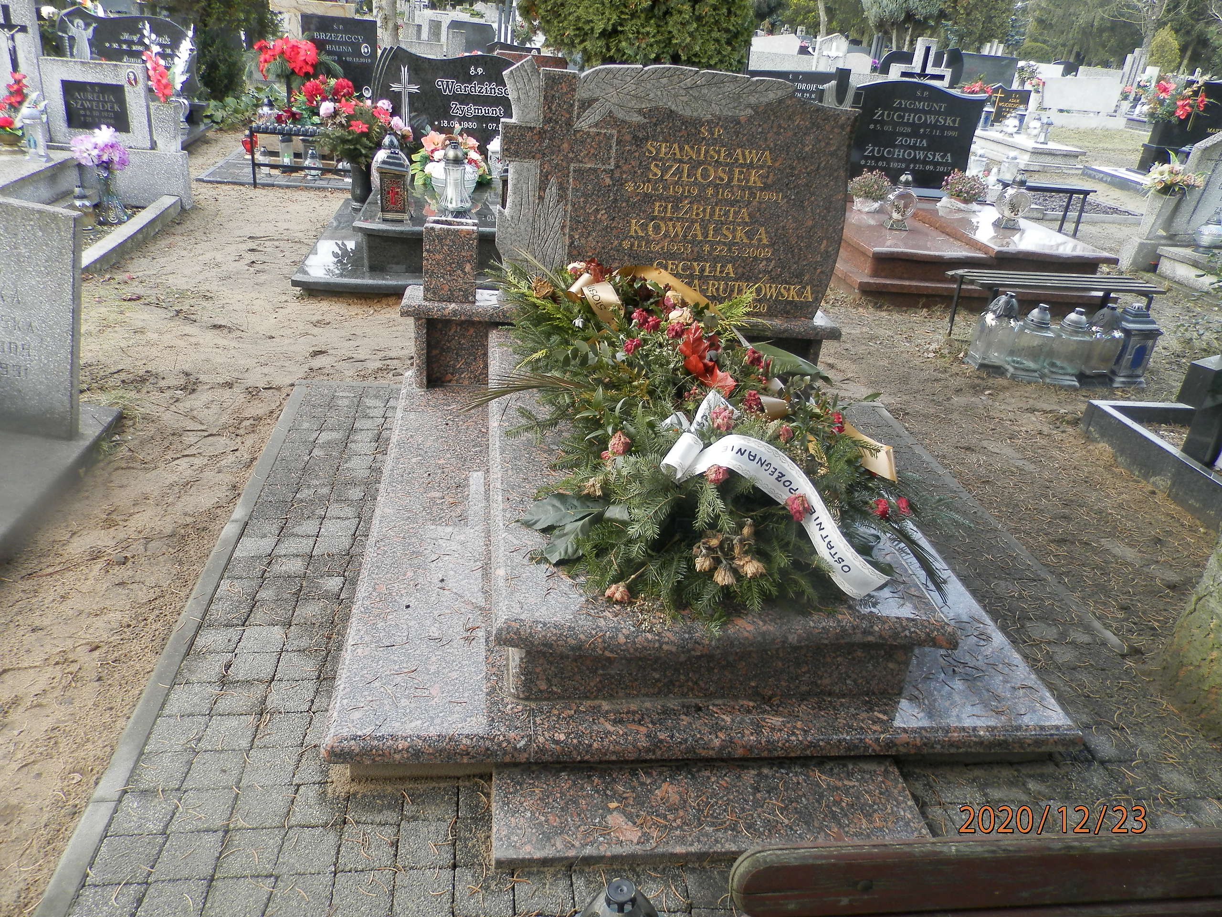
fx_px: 883
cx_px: 611
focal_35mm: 25
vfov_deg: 54.9
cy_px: 458
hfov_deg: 69.4
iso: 80
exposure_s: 1/50
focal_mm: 4.5
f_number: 3.1
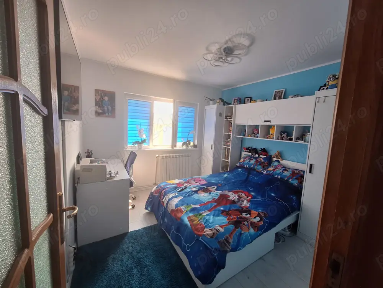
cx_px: 192
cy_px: 144
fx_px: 144
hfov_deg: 106.2
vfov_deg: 89.9
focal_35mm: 13
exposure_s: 1/50
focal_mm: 1.74
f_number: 2.2
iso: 64
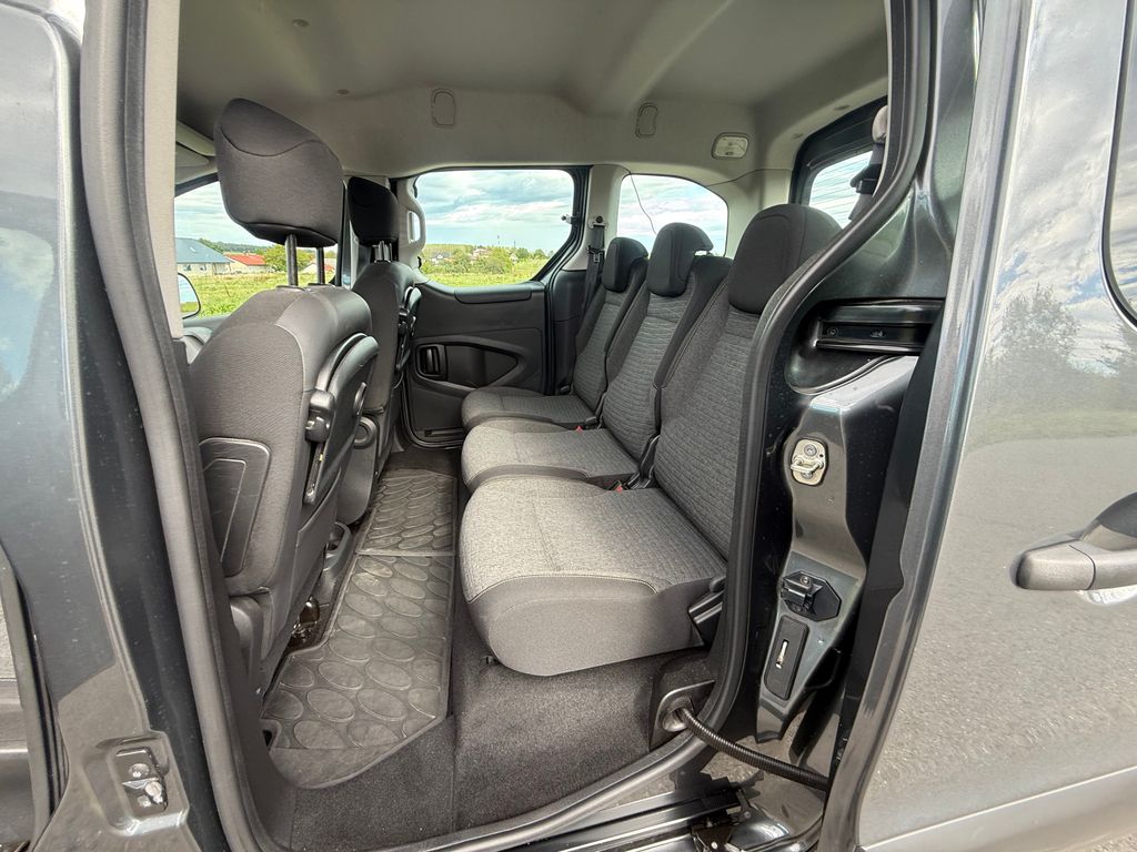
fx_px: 460
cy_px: 426
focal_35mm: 14
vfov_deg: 85.7
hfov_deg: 102.1
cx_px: 568
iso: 64
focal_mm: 2.22
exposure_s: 1/99
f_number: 2.2
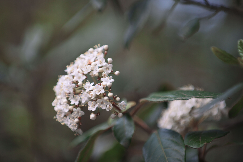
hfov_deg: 10.3
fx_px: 1350
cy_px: 81
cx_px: 122
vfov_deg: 6.9
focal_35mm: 200
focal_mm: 200
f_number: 2.8
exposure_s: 1/250
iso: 320
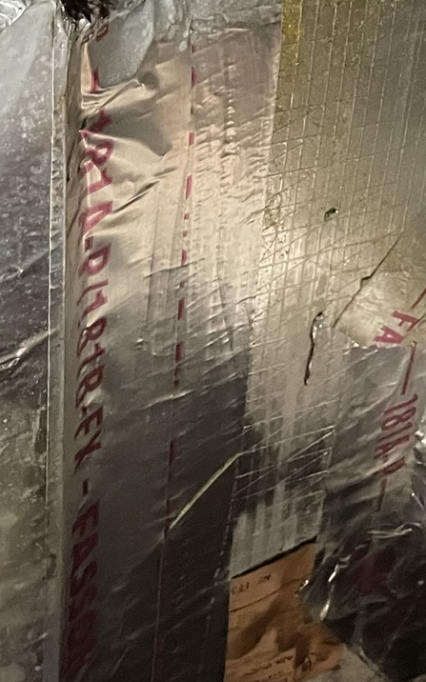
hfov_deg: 15.6
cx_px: -205
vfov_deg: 24.4
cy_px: -130
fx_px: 1431
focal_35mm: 77
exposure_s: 1/30
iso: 1000
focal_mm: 4.2
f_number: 1.6
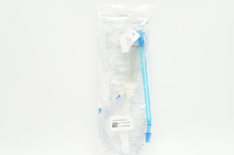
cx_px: 126
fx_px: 422
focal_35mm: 65
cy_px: 80
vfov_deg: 20.9
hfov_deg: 31.0
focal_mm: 36
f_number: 8
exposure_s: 1/30
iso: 400
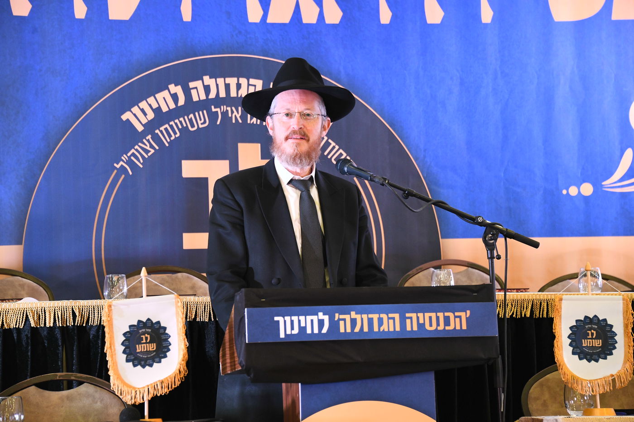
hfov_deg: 19.5
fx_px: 1849
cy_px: 211
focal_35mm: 105
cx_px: 317
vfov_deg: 13.0
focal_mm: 105
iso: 3200
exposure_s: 1/125
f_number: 5.6
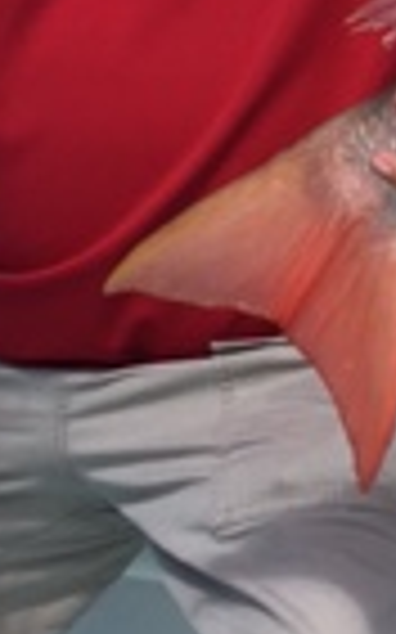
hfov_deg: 9.1
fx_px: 2420
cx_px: 576
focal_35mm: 140
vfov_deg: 14.8
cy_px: 81
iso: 25
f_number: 2.2
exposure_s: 1/1508
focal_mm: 4.15
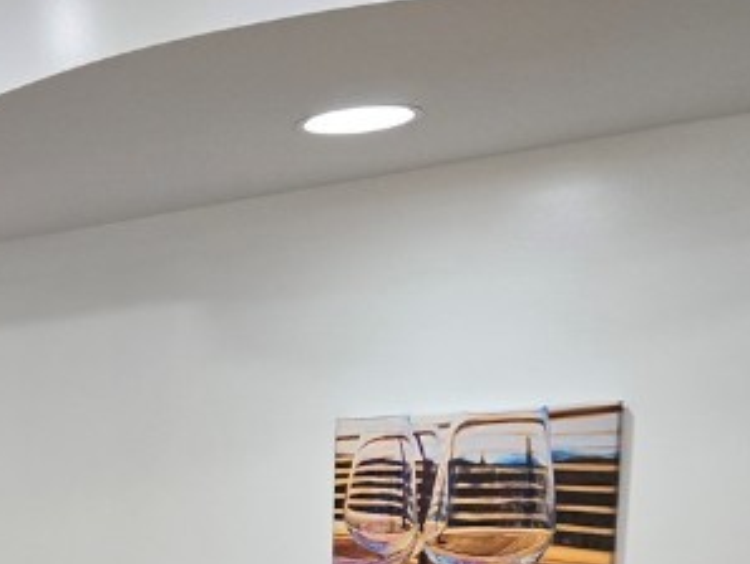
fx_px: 1713
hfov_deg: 22.1
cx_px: -237
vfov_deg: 17.4
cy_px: 758
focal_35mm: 79
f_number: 1.8
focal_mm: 5.4
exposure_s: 1/120
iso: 125
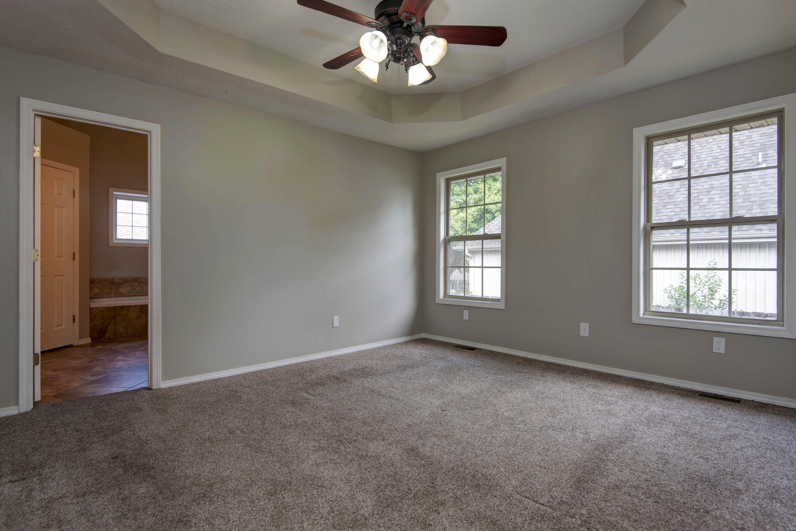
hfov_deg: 90.0
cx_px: 398
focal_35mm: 18
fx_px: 398
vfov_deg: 67.4
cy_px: 266
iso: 100
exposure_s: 1/13
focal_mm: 18
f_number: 6.3
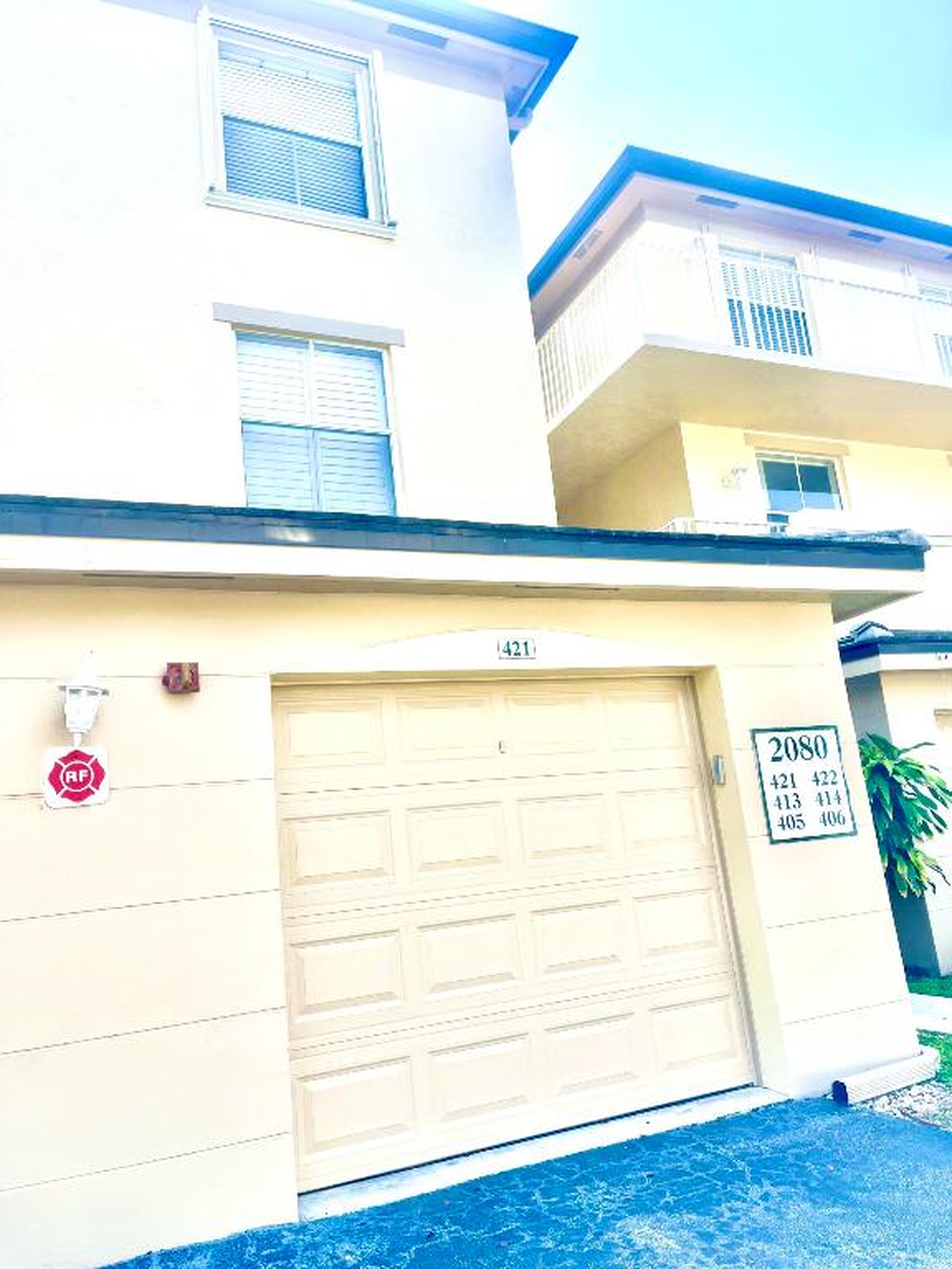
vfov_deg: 69.4
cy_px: 634
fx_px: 917
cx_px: 476
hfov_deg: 54.9
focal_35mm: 25
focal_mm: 5.1
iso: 32
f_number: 1.6
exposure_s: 1/1252
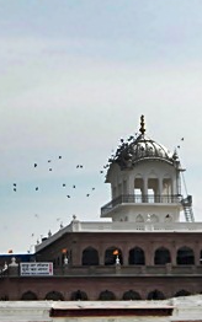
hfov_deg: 9.1
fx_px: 1276
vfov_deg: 14.4
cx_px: 86
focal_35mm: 145
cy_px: 183
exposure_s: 1/222
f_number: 8.2
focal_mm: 10.1
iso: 80
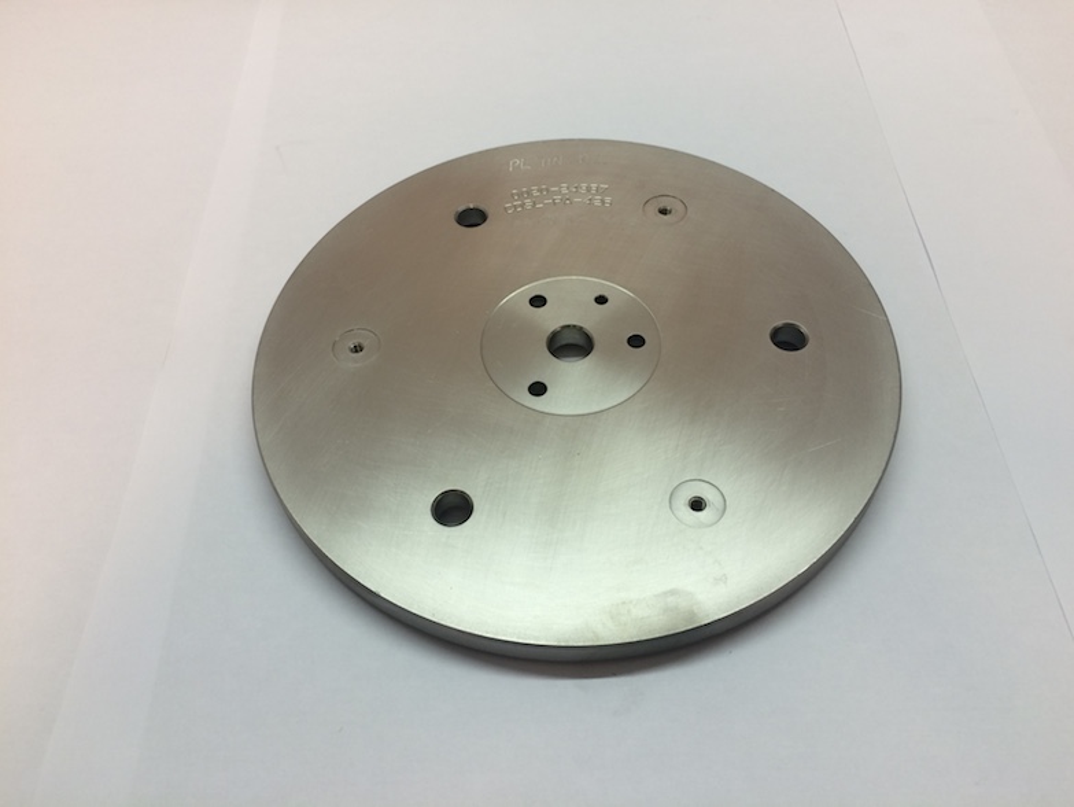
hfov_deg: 61.6
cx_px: 537
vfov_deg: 48.3
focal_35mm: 29
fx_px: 900
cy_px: 404
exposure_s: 1/33
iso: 32
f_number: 2.2
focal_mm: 4.15
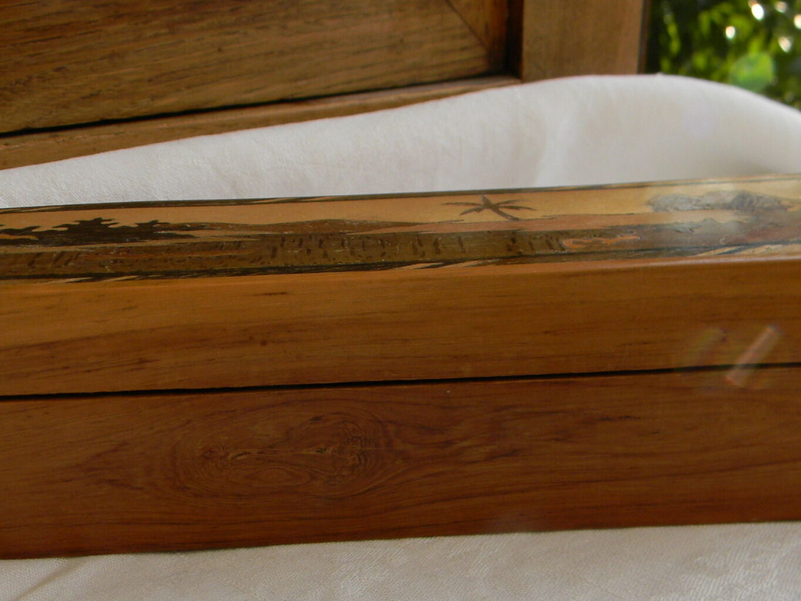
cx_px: 385
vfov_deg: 34.0
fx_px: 972
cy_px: 402
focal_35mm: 42
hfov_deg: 44.8
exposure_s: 1/173
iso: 80
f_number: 3.5
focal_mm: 5
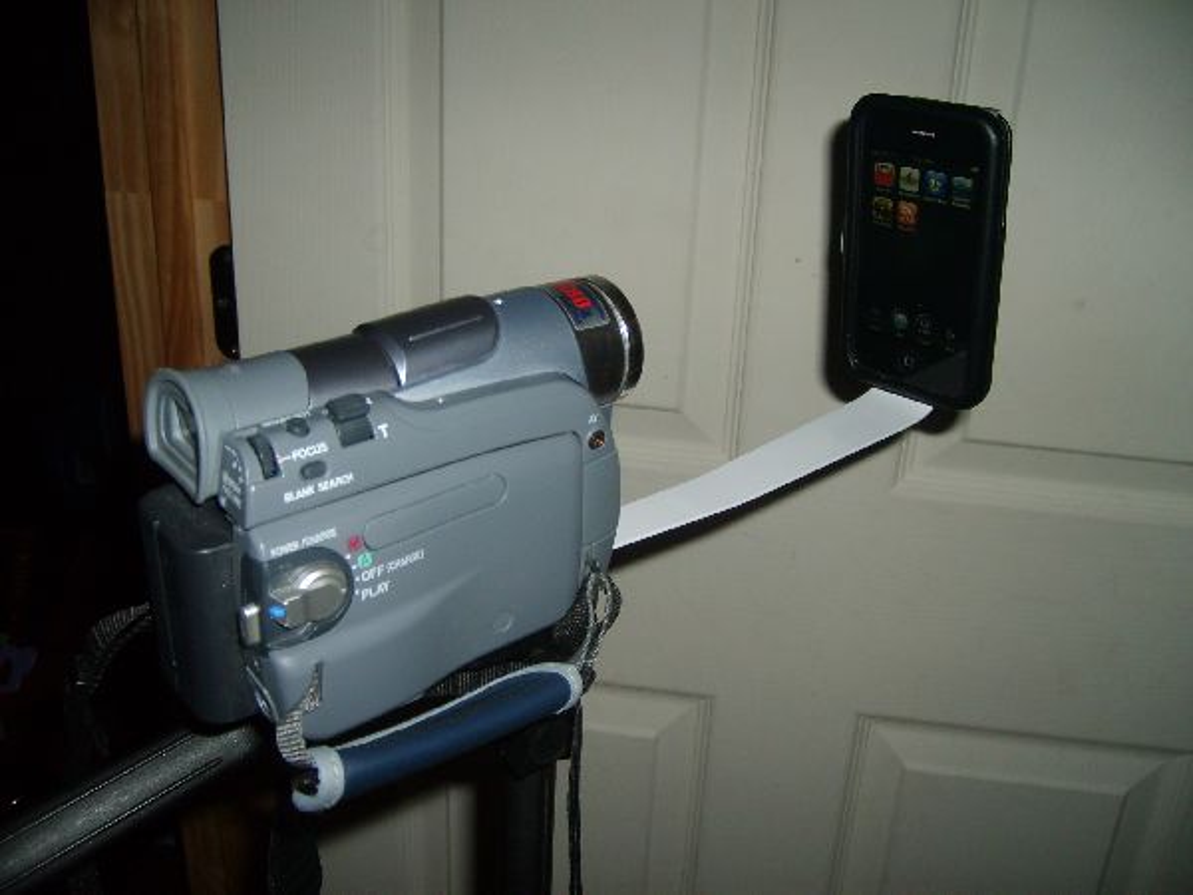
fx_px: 1206
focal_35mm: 35
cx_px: 596
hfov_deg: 52.6
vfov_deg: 40.7
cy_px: 448
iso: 100
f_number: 2.8
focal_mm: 5.8
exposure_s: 1/45
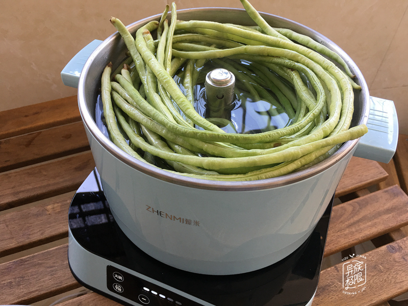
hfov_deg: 61.7
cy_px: 153
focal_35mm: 29
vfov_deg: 48.2
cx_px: 204
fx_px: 342
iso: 25
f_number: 2.2
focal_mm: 4.15
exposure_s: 1/33
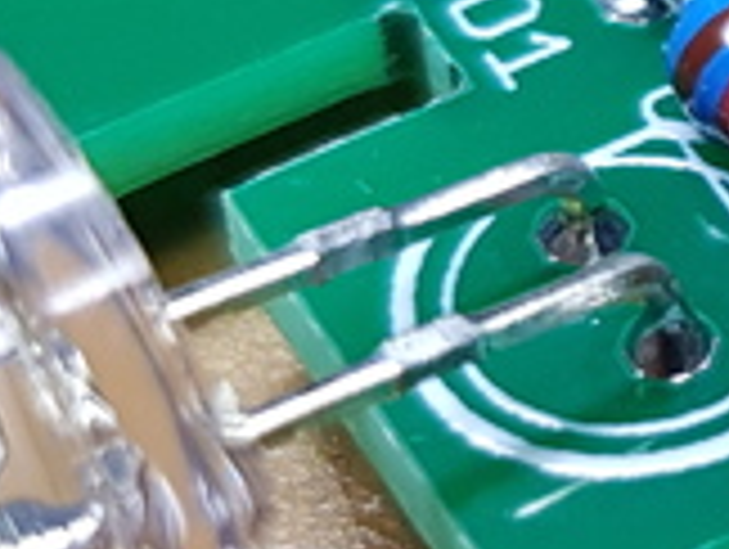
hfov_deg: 11.2
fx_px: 3459
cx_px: 1305
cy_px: 220
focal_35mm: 164
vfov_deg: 9.1
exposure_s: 1/50
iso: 80
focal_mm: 4.2
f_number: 1.7
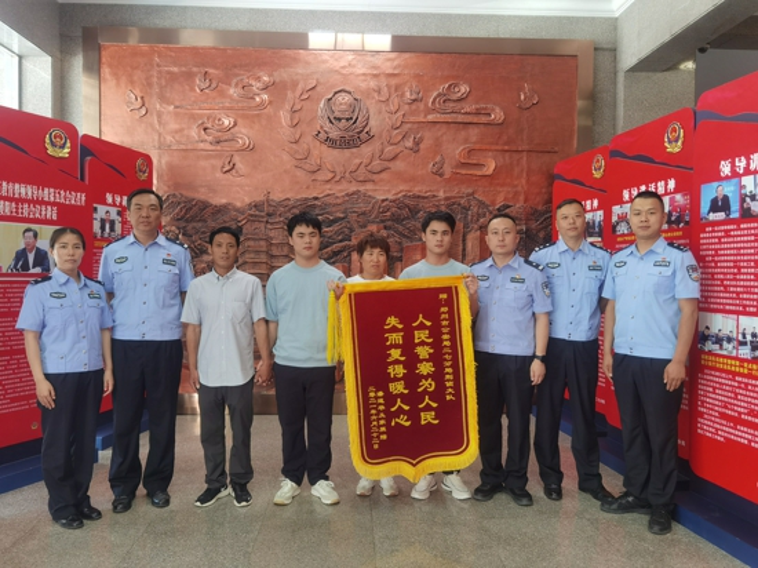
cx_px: 379
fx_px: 591
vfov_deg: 51.3
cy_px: 284
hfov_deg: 65.3
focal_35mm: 27
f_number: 1.9
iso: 200
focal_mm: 6.71
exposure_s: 1/100
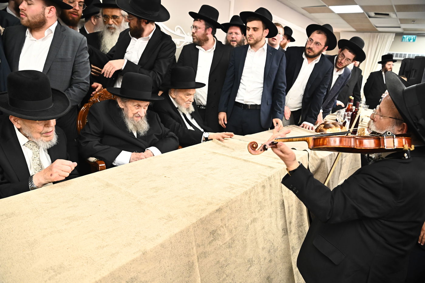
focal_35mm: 24
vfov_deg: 53.1
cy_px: 142
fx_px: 283
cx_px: 212
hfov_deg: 73.8
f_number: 5
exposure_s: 1/200
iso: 3200
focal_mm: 24
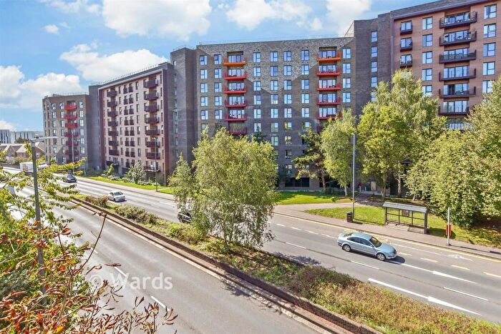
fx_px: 209
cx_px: 250
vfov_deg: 77.4
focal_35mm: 15
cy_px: 167
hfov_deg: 100.4
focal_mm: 10
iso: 400
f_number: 9
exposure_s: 1/640
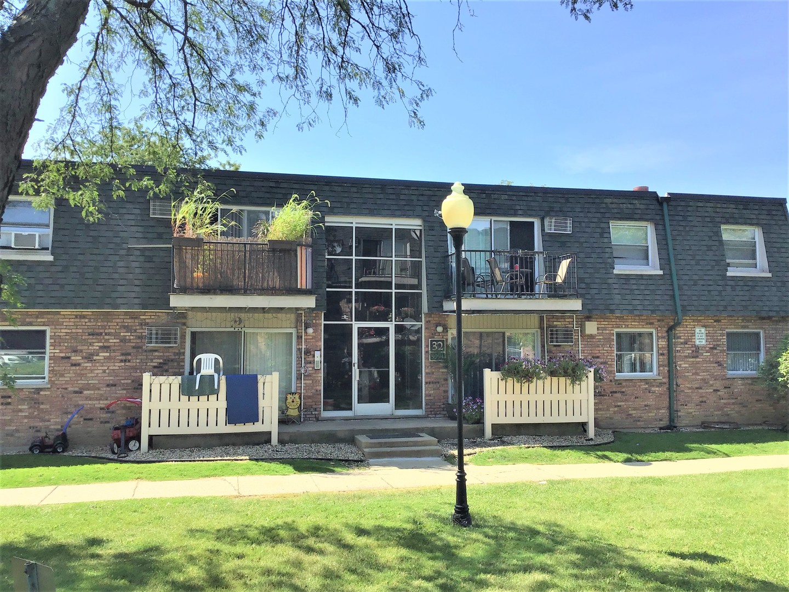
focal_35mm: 31
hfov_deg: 58.4
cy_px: 296
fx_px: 707
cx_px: 394
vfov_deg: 45.4
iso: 25
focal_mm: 3.3
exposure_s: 1/823
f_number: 2.4
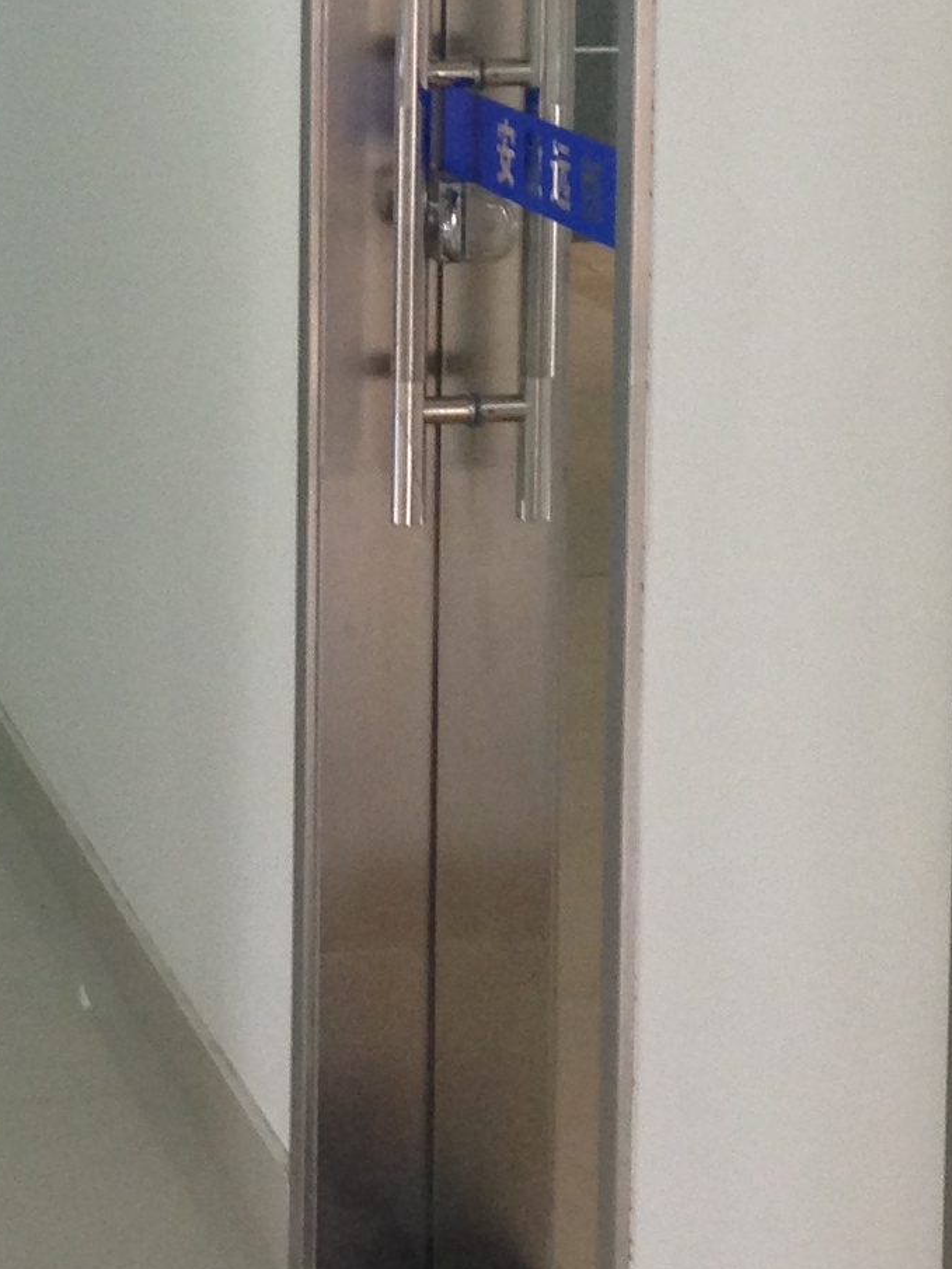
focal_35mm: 119
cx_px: 351
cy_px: 153
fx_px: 4363
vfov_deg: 16.4
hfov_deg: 12.4
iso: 100
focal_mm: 4.12
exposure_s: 1/20
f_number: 2.4
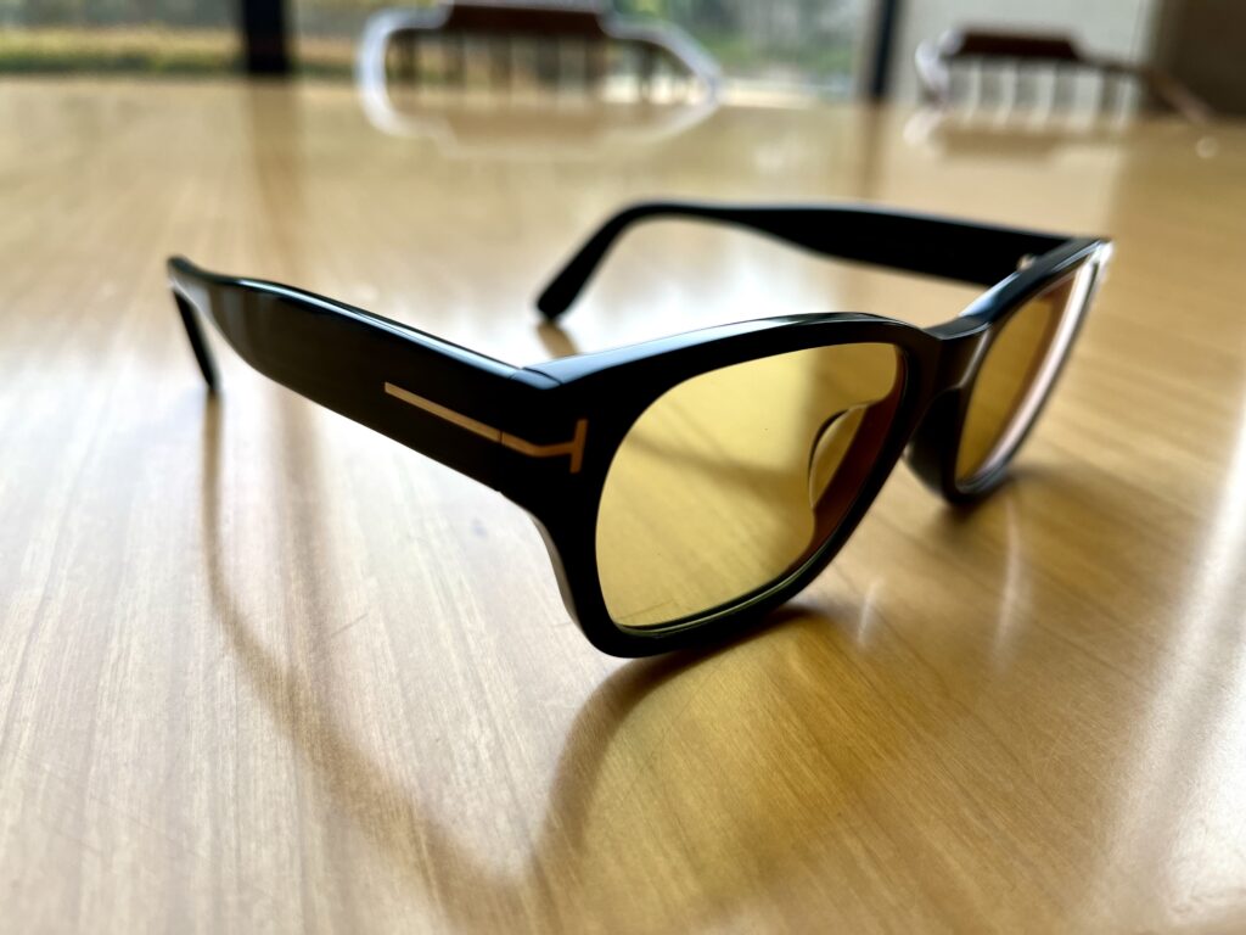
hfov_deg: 67.3
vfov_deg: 53.1
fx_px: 936
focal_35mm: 26
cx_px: 623
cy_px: 468
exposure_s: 1/291
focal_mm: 5.1
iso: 50
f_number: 1.6
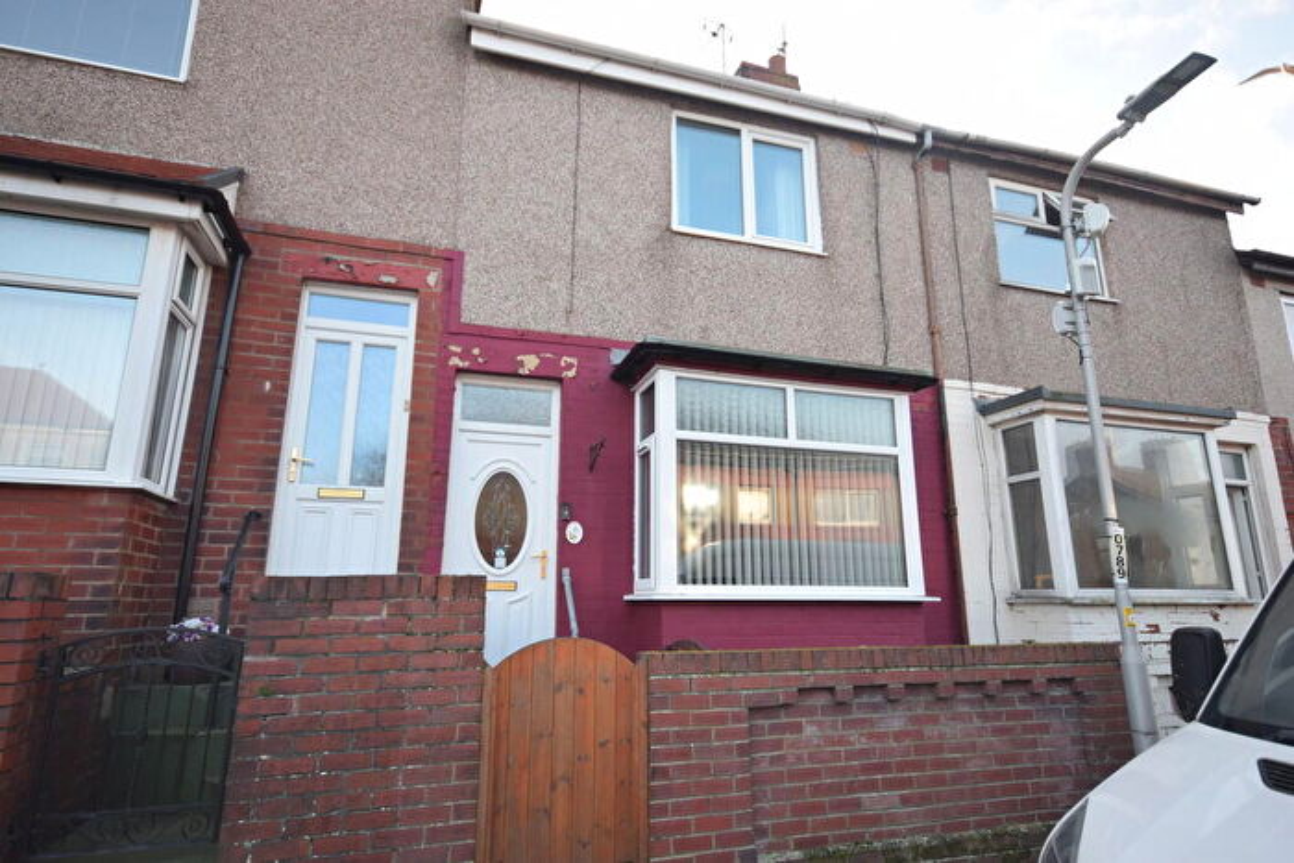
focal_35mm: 20
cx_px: 647
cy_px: 432
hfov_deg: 85.4
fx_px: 701
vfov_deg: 63.2
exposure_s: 1/160
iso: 400
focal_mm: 13
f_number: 6.3
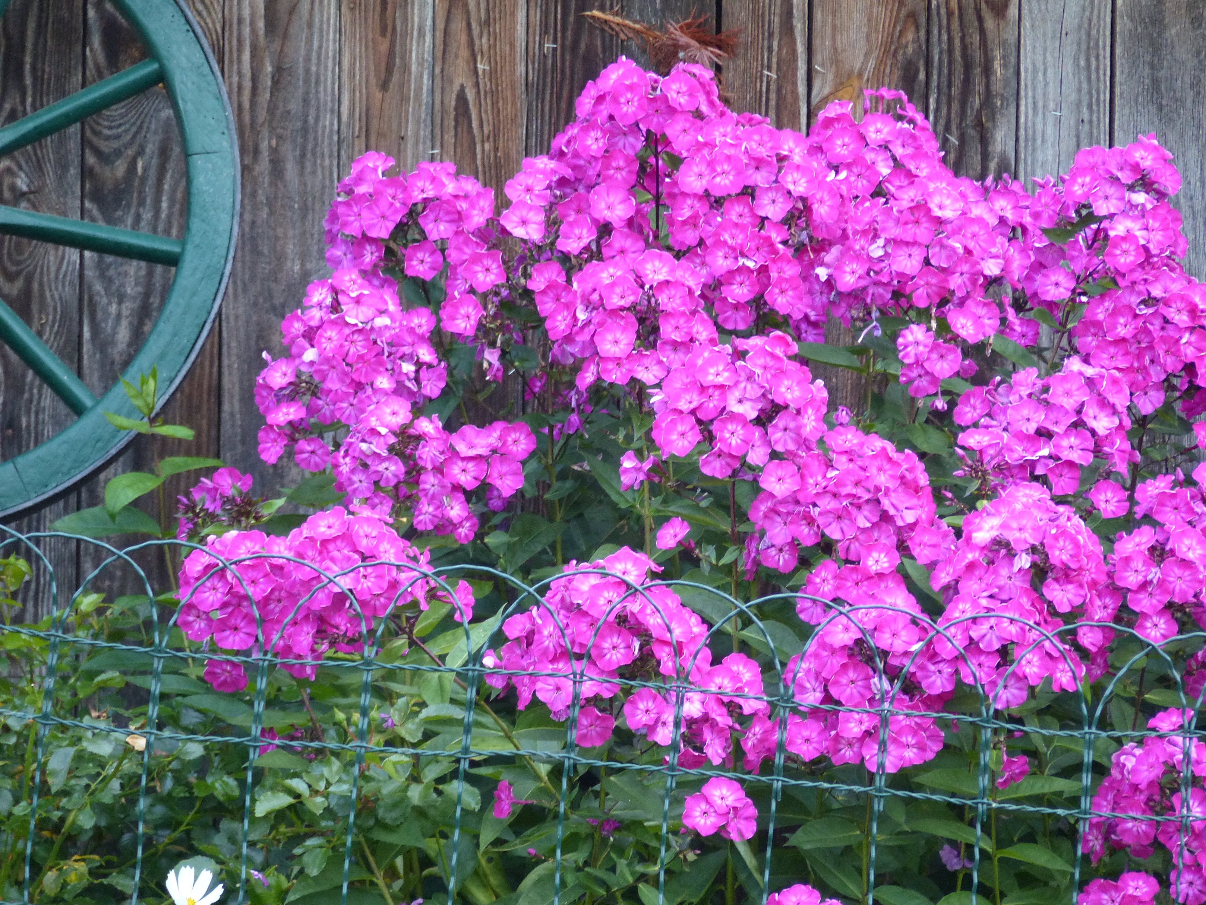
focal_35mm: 600
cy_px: 452
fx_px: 20904
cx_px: 603
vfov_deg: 2.5
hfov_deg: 3.3
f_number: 2.8
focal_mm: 108
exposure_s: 1/125
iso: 250
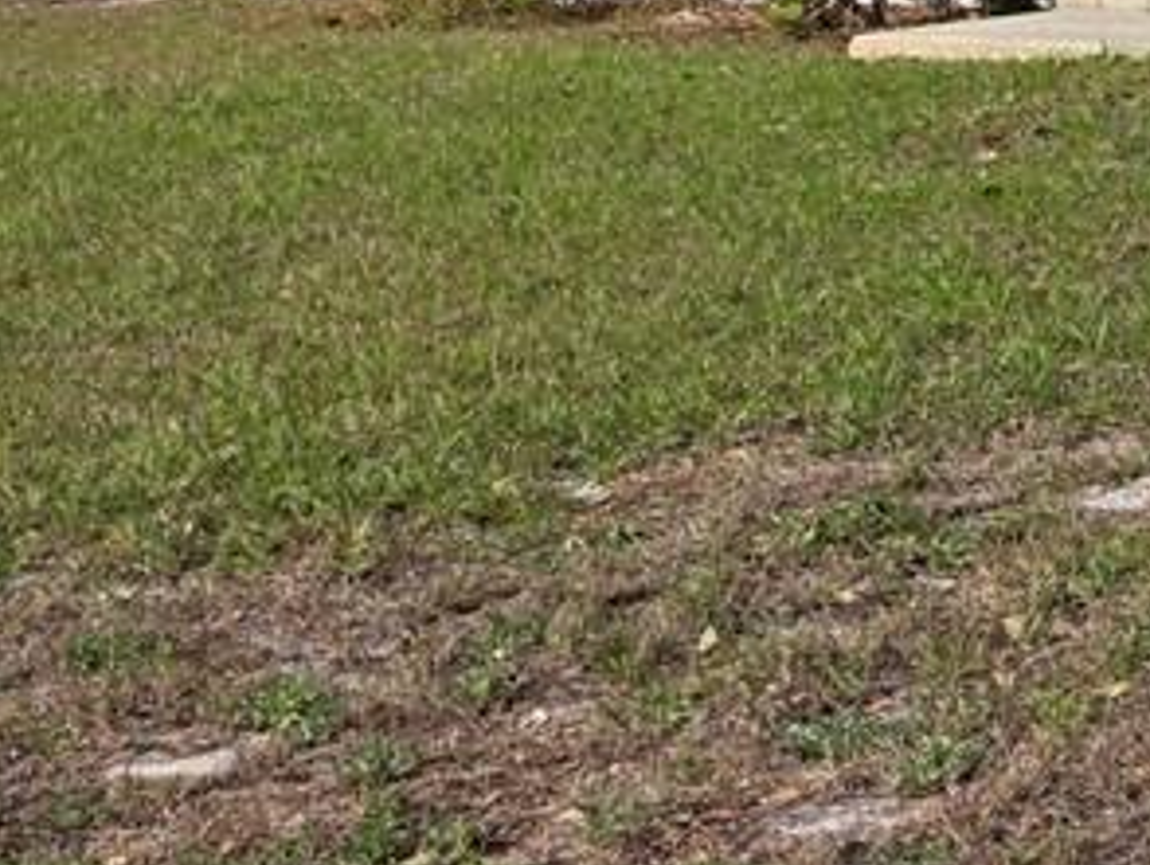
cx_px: 2992
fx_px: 4156
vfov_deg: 11.5
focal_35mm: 125
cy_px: -274
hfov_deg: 11.8
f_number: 1.7
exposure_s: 1/6809
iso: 80
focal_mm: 6.25
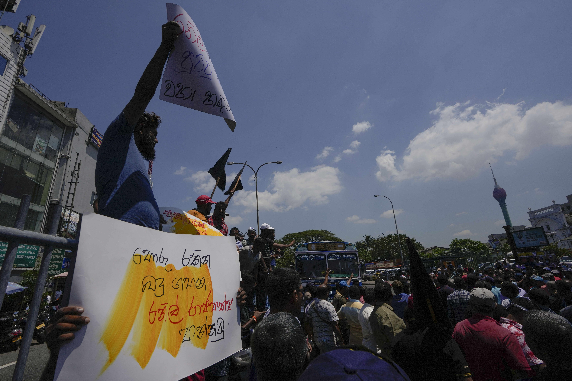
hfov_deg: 96.7
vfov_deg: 73.7
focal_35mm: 16
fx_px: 254
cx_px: 286
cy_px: 190
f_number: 9
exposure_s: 1/3200
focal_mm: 16
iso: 400
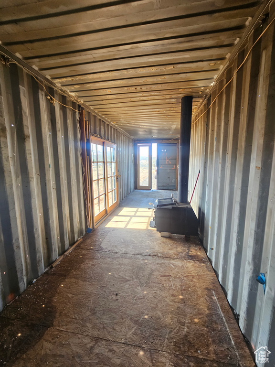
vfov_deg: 106.2
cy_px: 184
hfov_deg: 89.9
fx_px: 138
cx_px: 138
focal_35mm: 13
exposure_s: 1/60
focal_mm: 2.2
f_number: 2.2
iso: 125
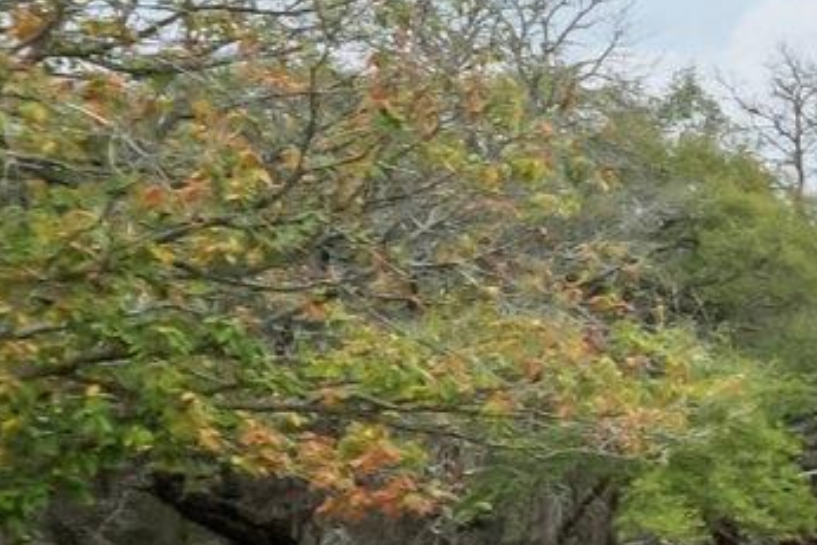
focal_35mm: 89
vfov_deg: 15.3
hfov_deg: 12.2
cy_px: 392
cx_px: 2333
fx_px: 2020
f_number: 8
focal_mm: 10
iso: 400
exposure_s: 1/400
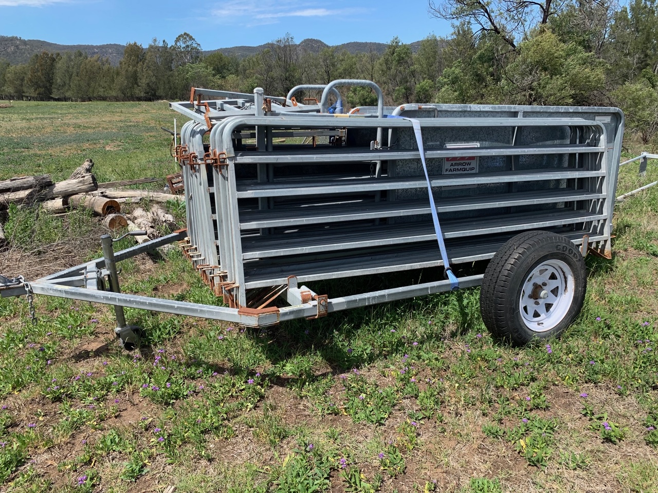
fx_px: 494
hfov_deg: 67.3
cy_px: 246
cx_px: 329
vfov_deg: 53.1
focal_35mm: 26
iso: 25
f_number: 1.8
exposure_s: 1/1387
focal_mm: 4.25
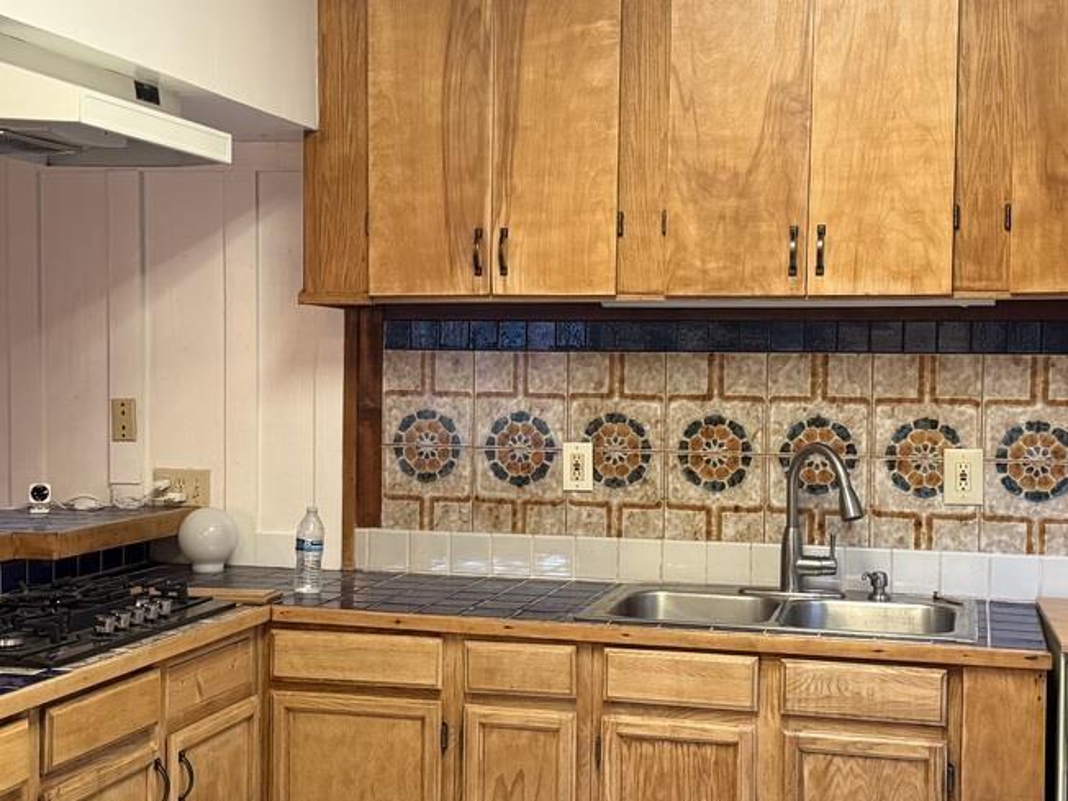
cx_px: 524
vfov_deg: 27.5
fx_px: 1635
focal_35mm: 53
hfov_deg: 36.2
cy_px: 413
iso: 320
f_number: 1.78
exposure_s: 1/60
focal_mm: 6.76
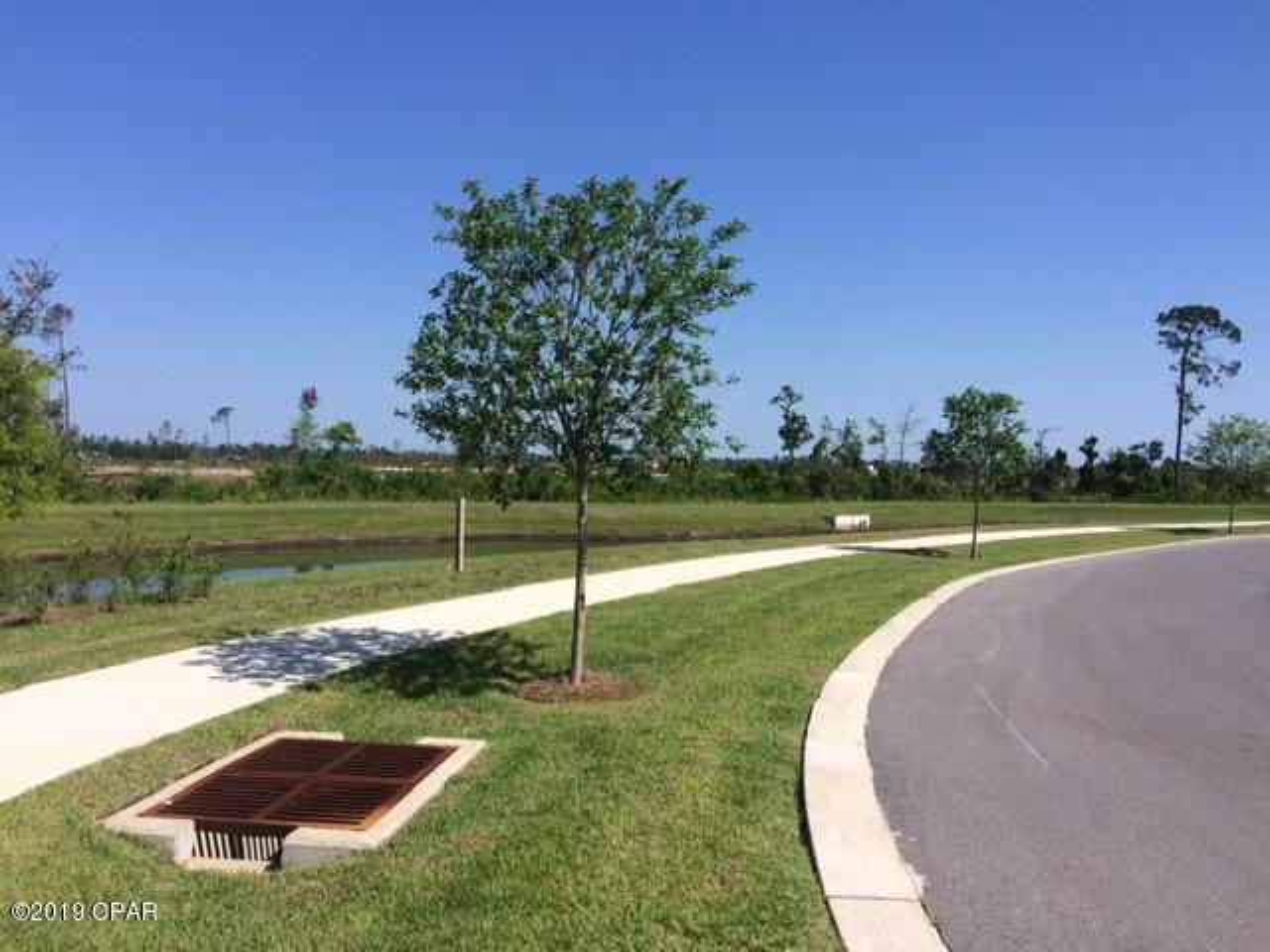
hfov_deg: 61.7
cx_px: 635
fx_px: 1064
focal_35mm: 29
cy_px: 476
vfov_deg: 48.2
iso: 32
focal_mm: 4.15
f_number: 2.2
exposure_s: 1/2933
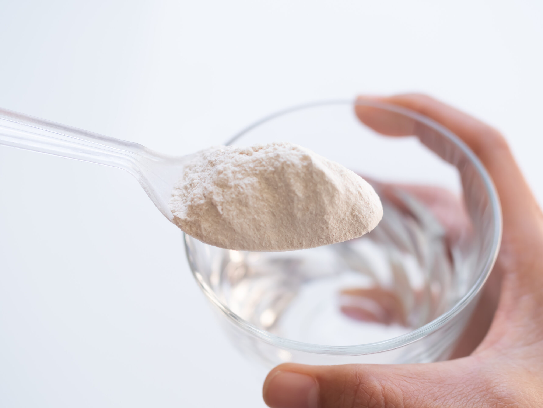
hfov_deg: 38.2
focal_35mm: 50
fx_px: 784
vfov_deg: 29.1
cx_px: 272
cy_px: 204
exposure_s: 1/800
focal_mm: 25
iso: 200
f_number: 2.5
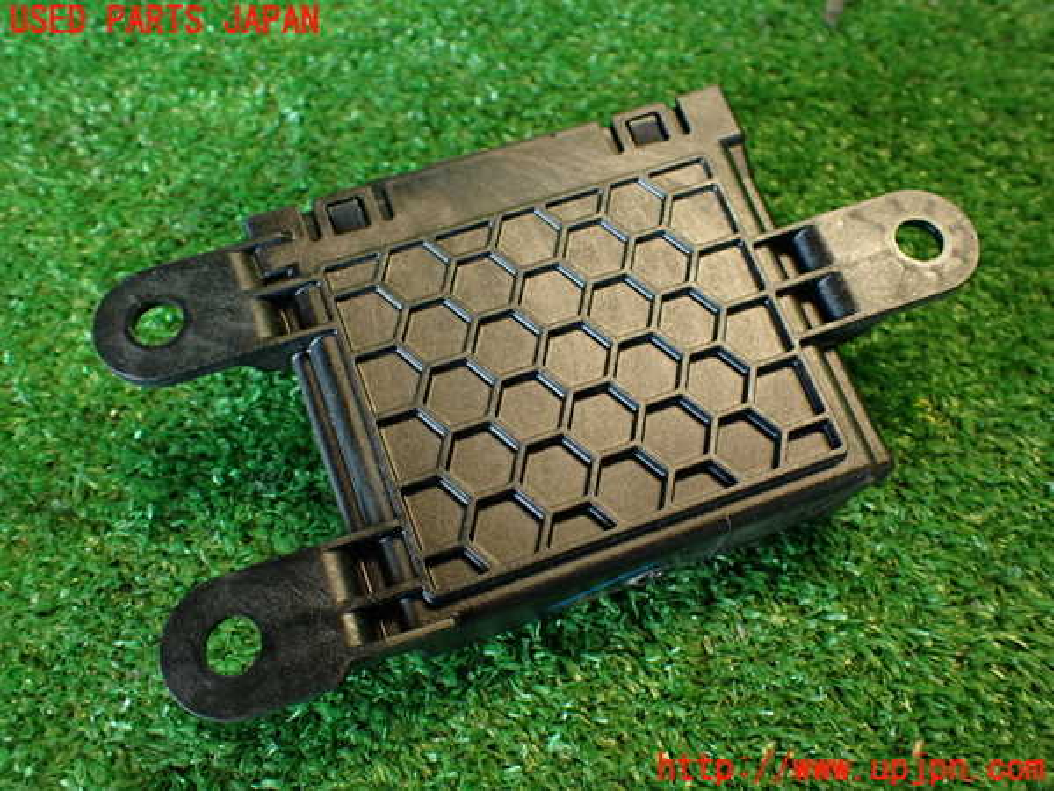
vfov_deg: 46.8
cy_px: 396
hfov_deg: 60.0
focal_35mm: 30
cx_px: 527
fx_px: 913
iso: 250
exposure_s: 1/30
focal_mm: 5.4
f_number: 2.3
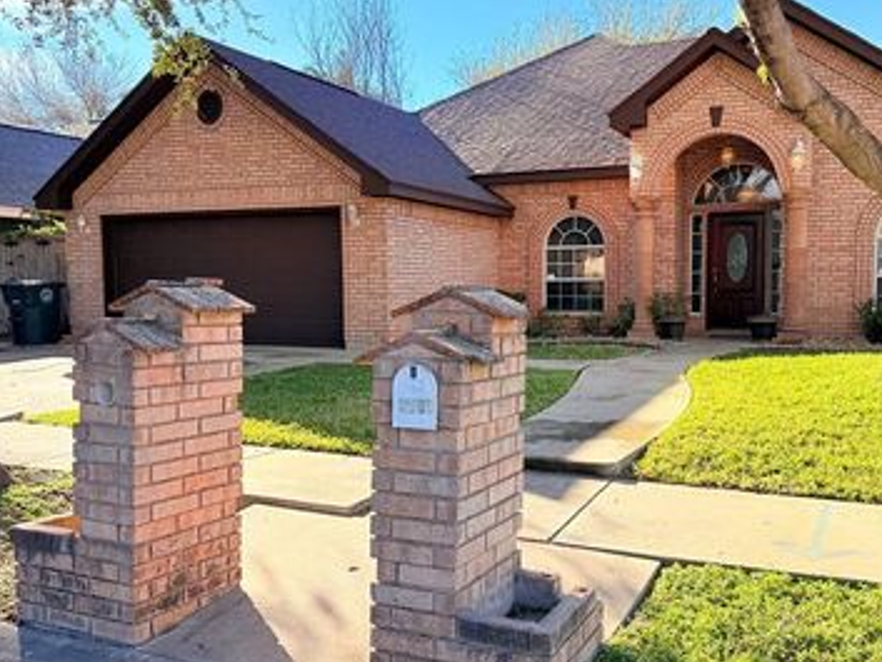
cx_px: 537
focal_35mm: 34
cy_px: 346
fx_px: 867
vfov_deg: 41.8
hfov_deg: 53.5
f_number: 1.78
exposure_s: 1/2169
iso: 100
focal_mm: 6.76
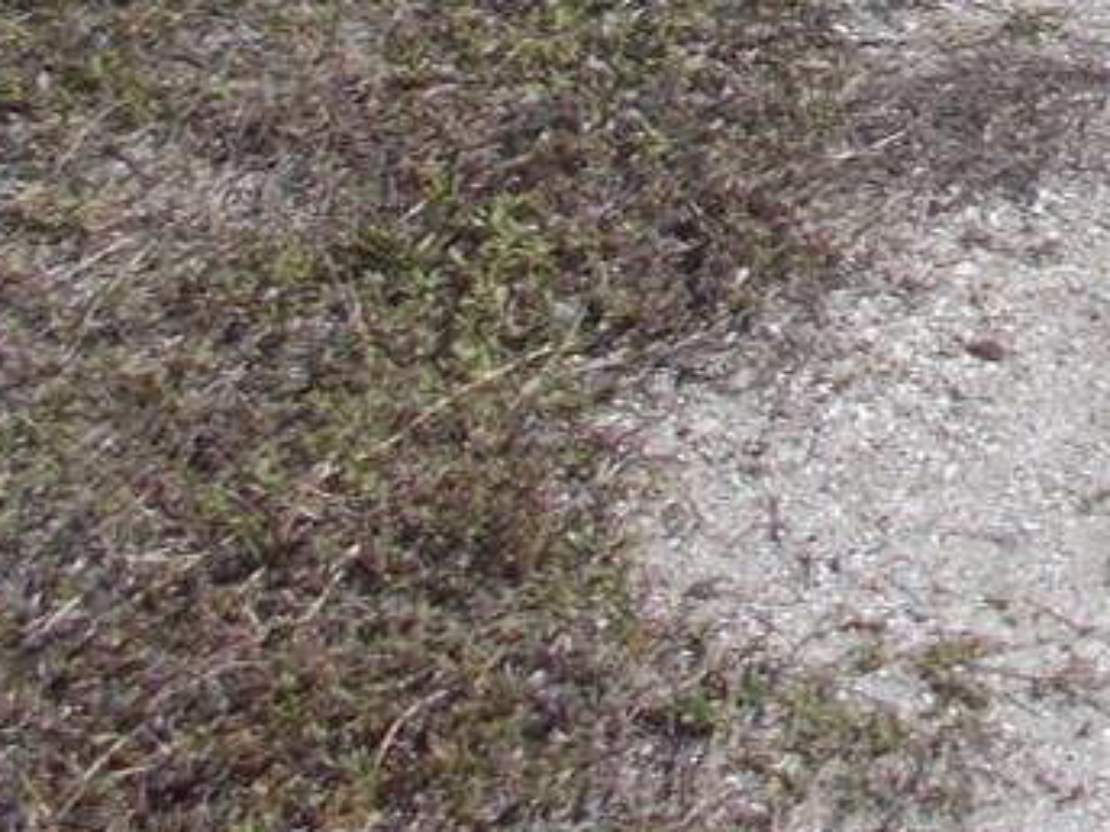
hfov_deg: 15.0
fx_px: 3880
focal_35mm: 121
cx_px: 1710
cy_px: -1009
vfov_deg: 10.8
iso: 80
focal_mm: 4.6
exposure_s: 1/200
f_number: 8
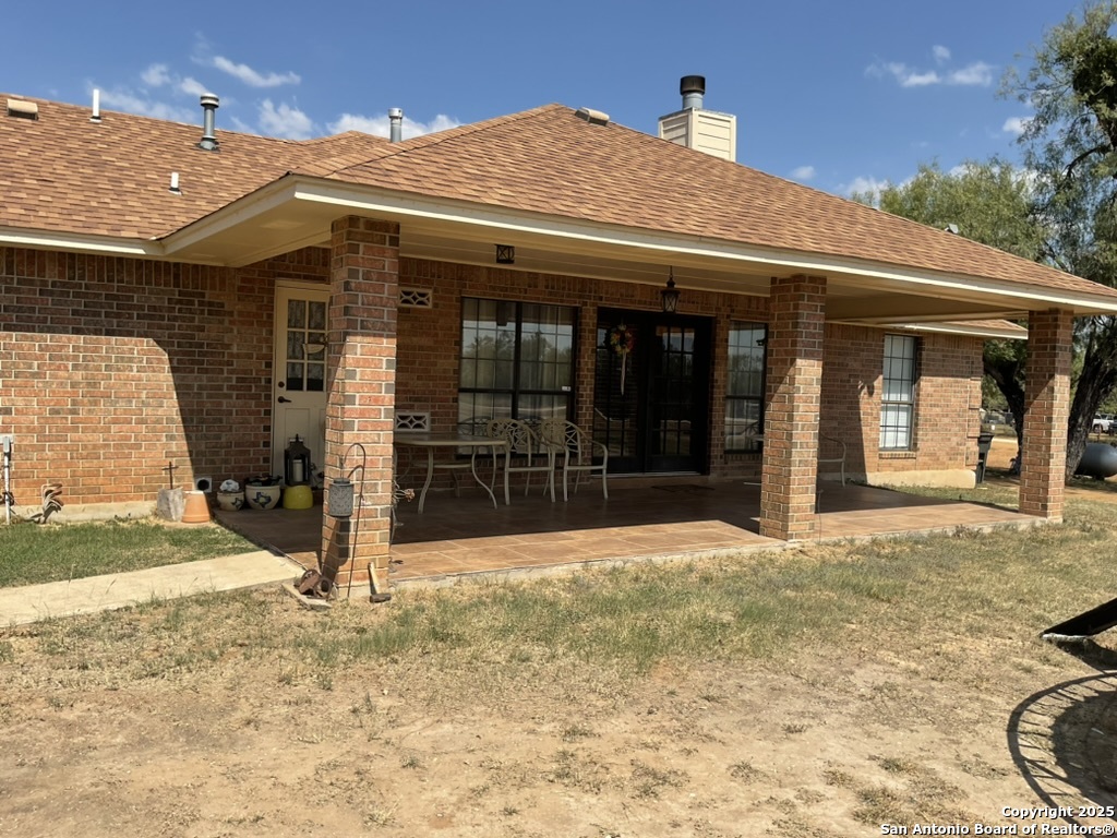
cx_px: 558
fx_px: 936
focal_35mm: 29
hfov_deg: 61.7
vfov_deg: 48.2
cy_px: 419
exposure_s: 1/2227
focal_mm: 3
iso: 16
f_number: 1.8
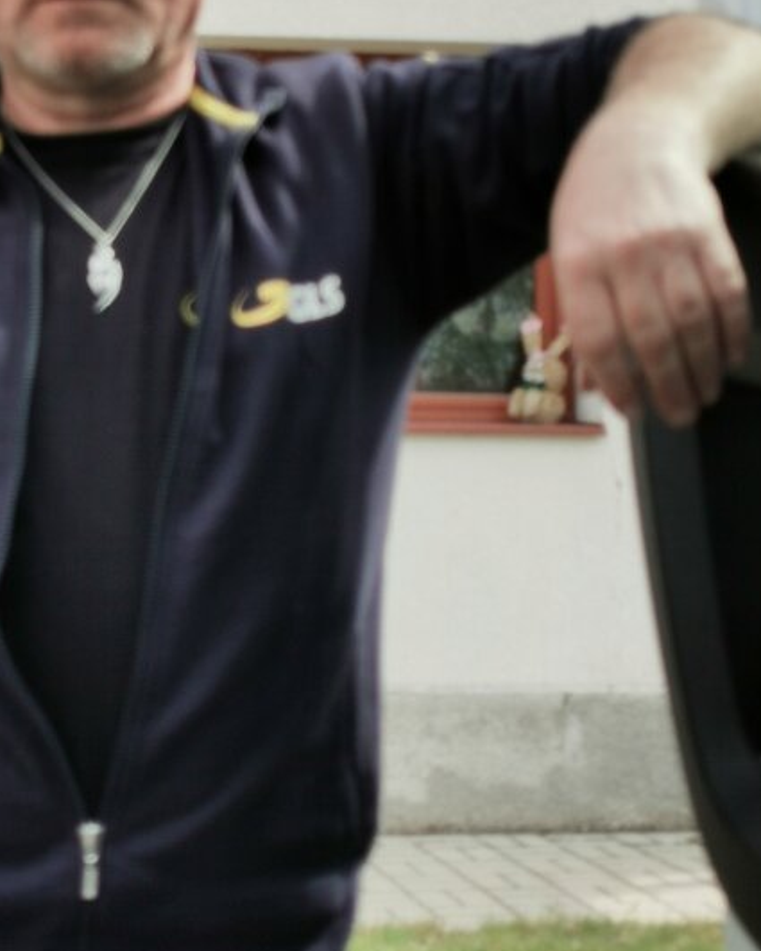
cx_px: -11
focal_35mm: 86
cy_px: 233
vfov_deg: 22.0
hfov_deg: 17.4
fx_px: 2420
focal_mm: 5.56
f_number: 1.6
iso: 50
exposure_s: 1/1942
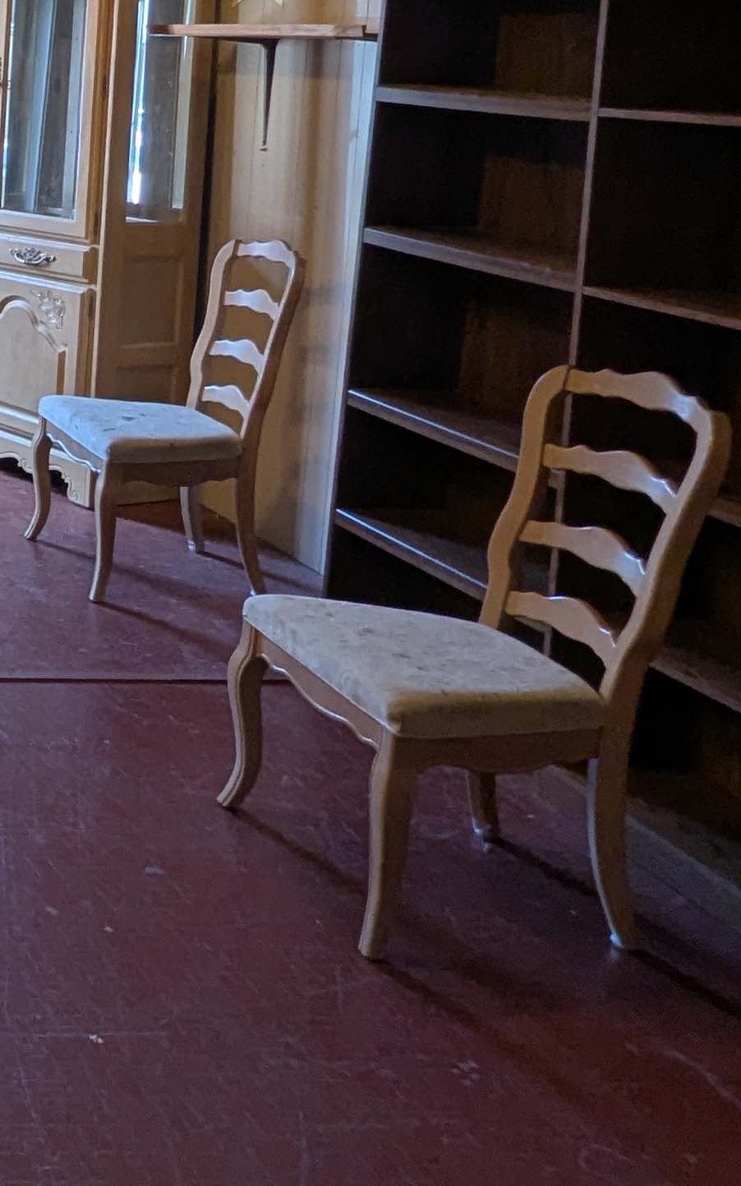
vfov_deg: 46.2
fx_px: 1261
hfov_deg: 20.8
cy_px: 149
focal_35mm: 39
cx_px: -631
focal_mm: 1.95
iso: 99
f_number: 2.2
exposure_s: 1/29
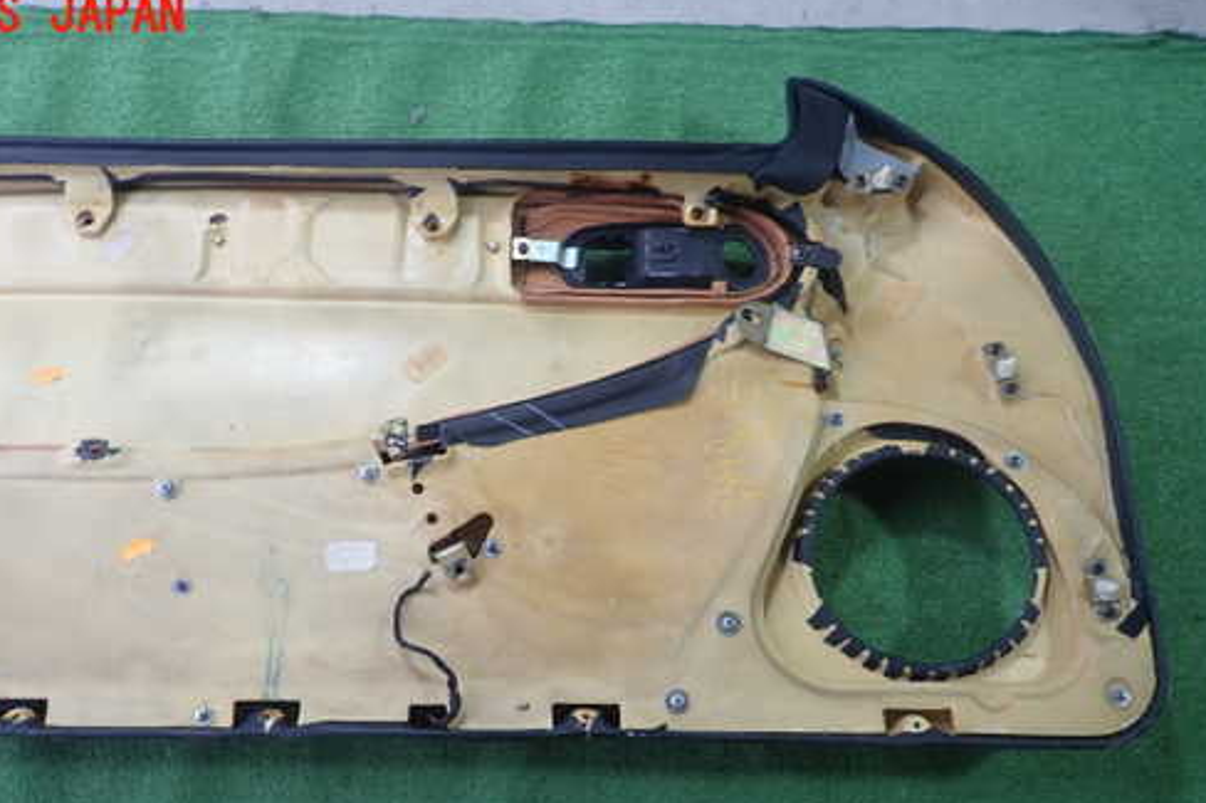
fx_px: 1072
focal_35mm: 32
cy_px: 541
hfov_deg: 58.2
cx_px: 477
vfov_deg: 40.5
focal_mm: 4.5
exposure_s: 1/60
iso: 125
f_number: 2
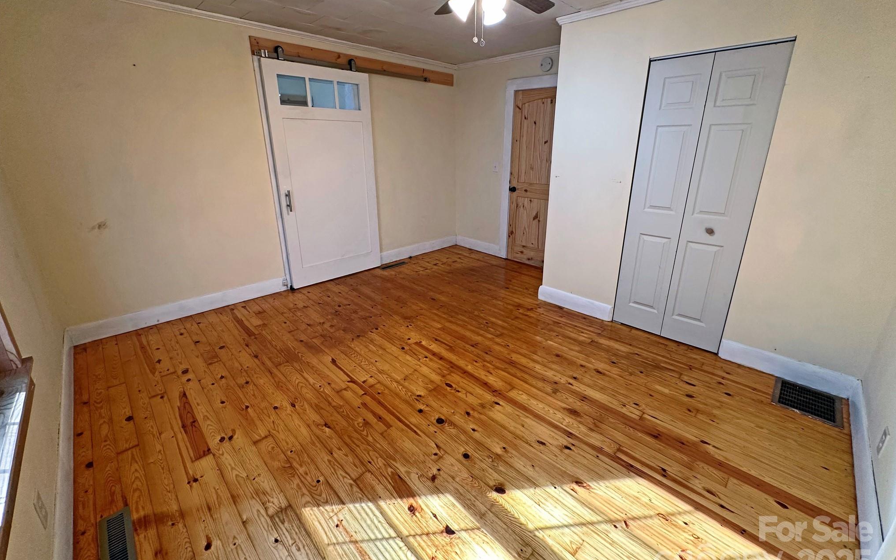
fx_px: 366
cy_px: 259
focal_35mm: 15
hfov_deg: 101.5
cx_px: 452
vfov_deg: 74.7
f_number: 2.2
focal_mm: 2.22
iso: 200
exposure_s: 1/60
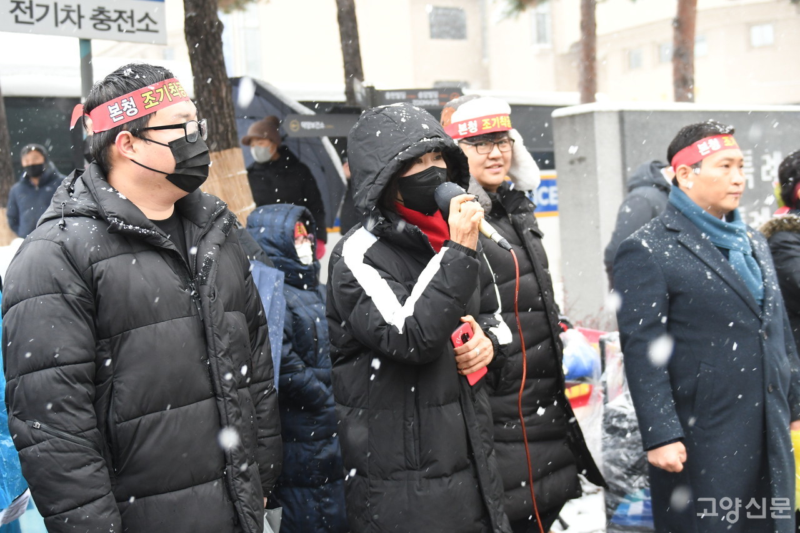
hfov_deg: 42.7
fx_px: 1022
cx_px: 400
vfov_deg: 29.2
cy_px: 266
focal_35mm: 46
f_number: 2.8
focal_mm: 31
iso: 1250
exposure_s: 1/160
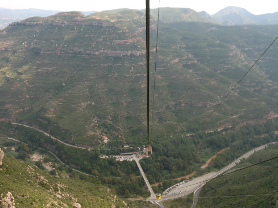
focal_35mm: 42
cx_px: 139
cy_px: 104
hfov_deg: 44.8
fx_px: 337
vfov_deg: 34.3
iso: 64
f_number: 3.4
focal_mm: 7.7
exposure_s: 1/320
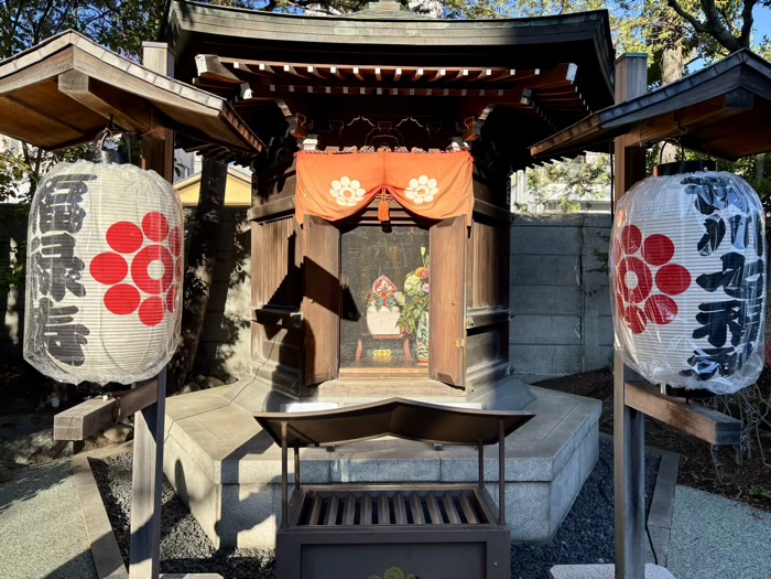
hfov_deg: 67.3
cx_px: 386
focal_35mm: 26
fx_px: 579
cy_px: 290
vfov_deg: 53.1
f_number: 1.6
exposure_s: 1/970
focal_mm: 5.96
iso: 50
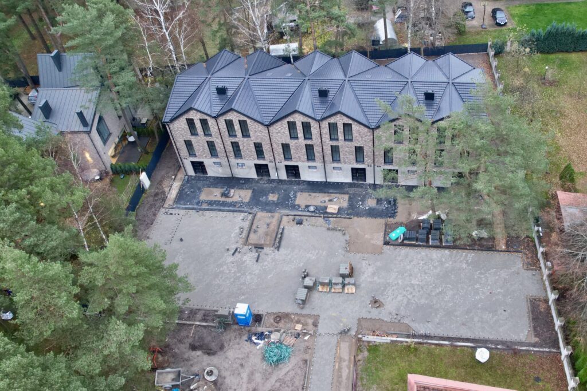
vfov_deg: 57.2
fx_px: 359
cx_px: 294
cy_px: 196
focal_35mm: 22
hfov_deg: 78.6
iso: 400
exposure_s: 1/15
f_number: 2.8
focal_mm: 8.38
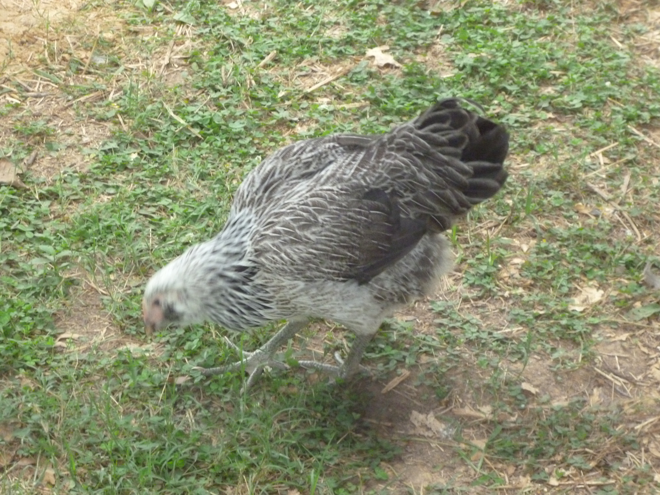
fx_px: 2135
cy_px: 248
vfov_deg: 13.2
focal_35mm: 112
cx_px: 330
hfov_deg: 17.6
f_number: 6.5
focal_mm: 20
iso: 800
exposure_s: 1/125
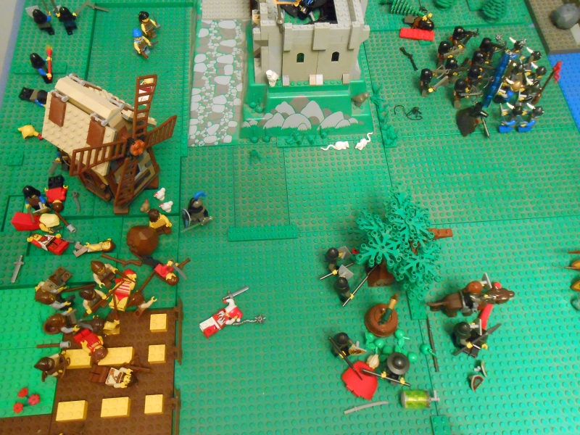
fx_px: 503
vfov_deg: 46.8
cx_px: 290
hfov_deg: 60.0
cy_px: 218
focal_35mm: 30
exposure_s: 1/5
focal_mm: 5.3
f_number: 3.8
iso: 800
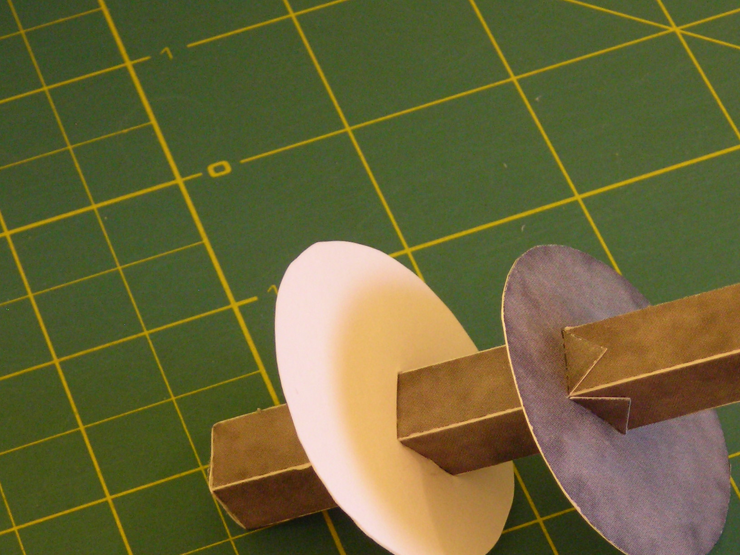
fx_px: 3484
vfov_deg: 9.1
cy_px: 391
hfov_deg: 12.1
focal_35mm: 163
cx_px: 551
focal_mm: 17
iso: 200
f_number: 4.9
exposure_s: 2
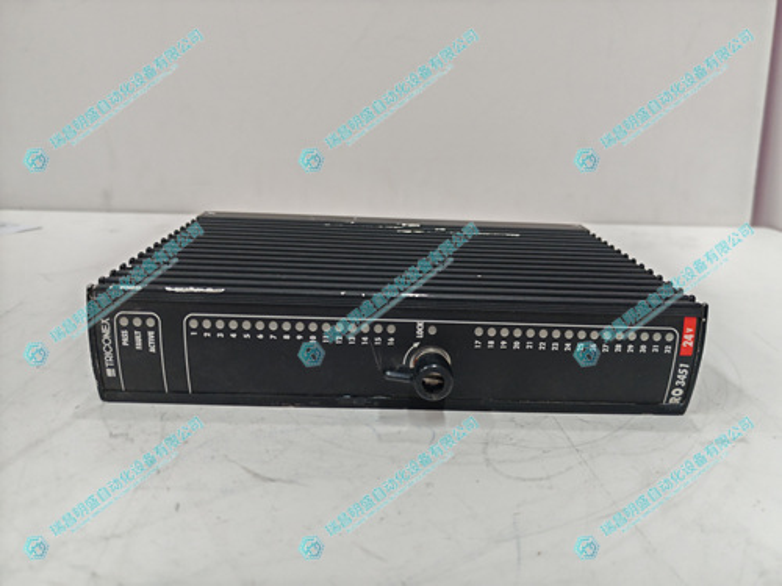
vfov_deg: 51.4
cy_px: 293
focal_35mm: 27
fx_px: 610
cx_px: 391
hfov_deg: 65.3
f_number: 1.95
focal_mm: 5.52
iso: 200
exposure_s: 1/100
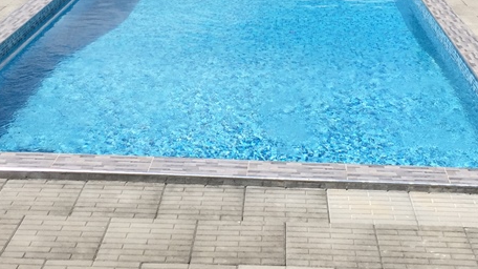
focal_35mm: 71
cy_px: 12
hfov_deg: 29.8
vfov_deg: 16.7
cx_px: 238
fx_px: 899
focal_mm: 4.15
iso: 32
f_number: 2.2
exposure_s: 1/3049
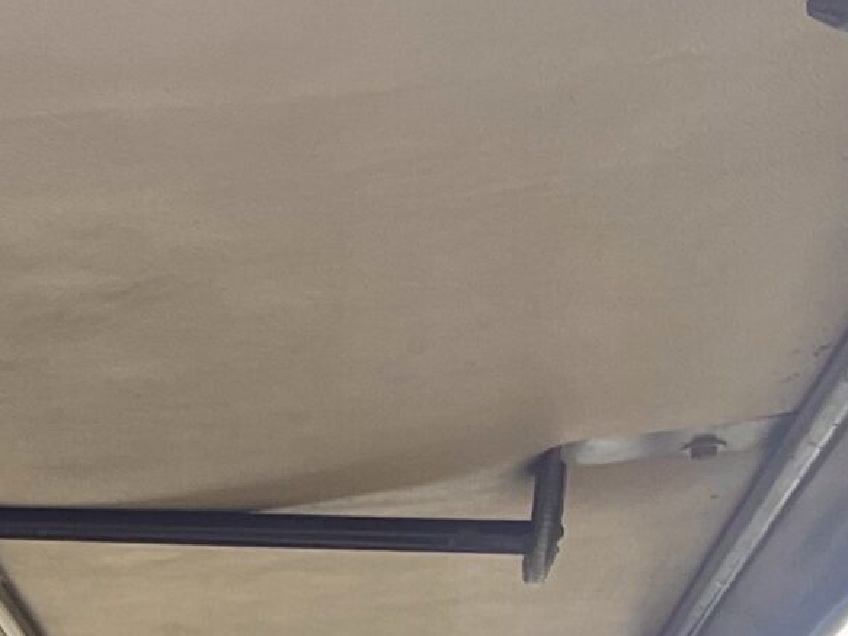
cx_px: -349
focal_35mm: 101
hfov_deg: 17.8
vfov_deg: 13.3
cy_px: 1128
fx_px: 2474
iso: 25
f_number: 2.2
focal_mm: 2.71
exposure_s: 1/121
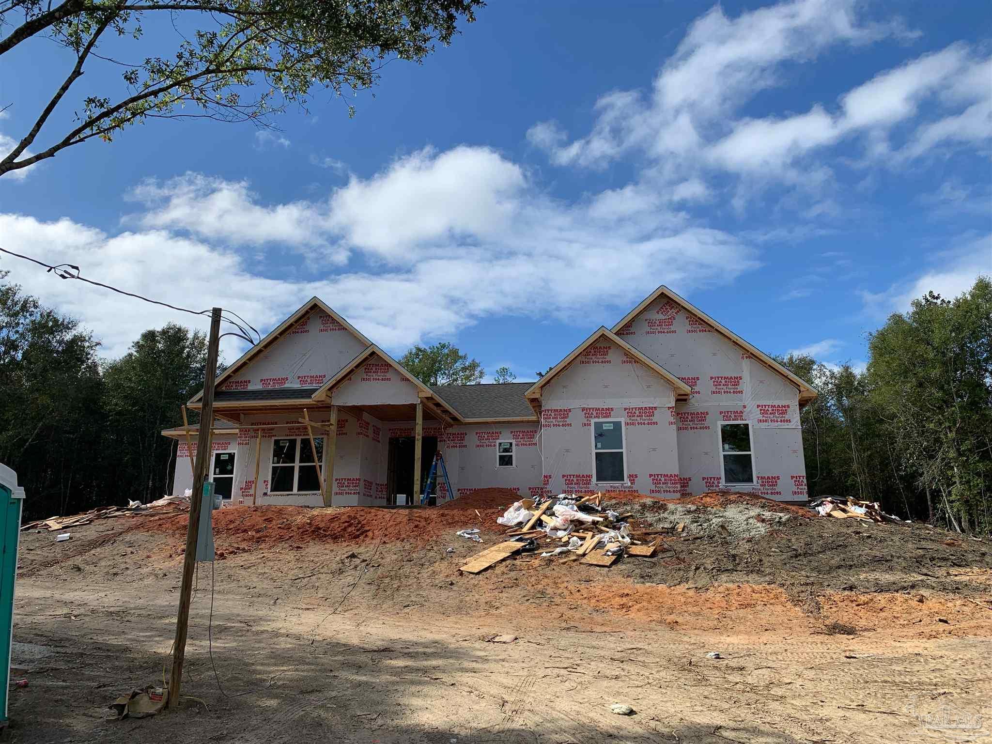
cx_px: 496
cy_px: 372
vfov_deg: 53.1
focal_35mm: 26
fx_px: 745
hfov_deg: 67.3
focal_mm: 4.25
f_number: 1.8
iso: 25
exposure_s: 1/2681
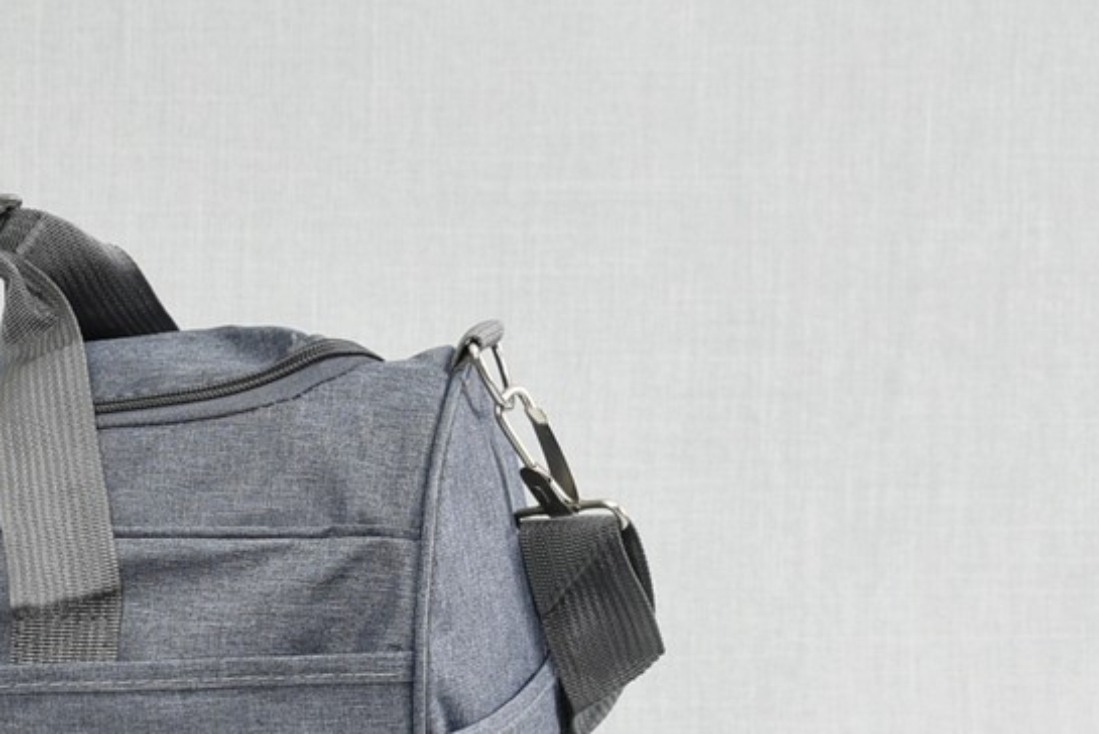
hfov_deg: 19.2
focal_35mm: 102
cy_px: 629
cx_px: -81
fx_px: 3121
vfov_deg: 13.3
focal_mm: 29
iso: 100
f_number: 5
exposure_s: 1/5
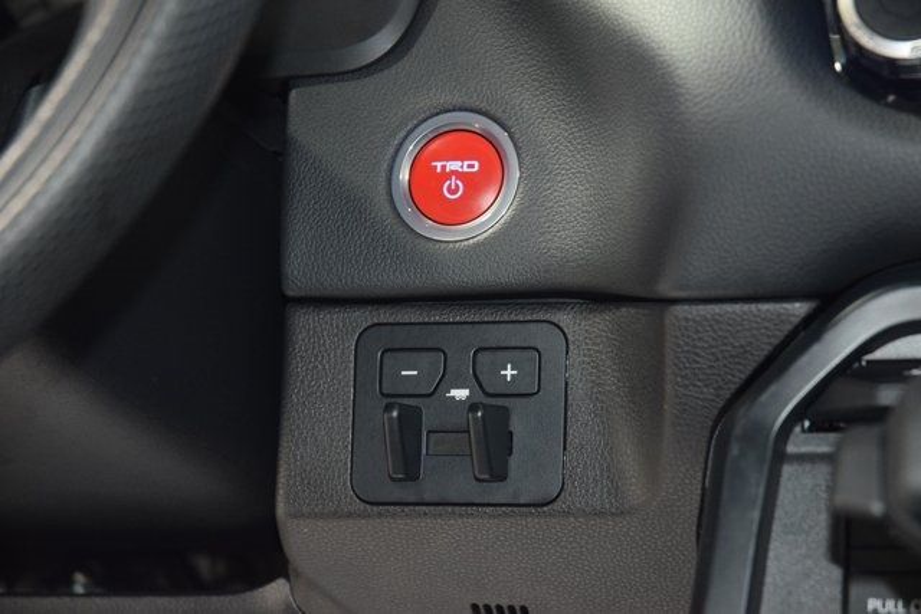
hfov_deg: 19.5
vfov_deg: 13.0
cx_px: 460
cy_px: 307
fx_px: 2687
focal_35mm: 105
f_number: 4.5
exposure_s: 1/13
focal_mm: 70
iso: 2500
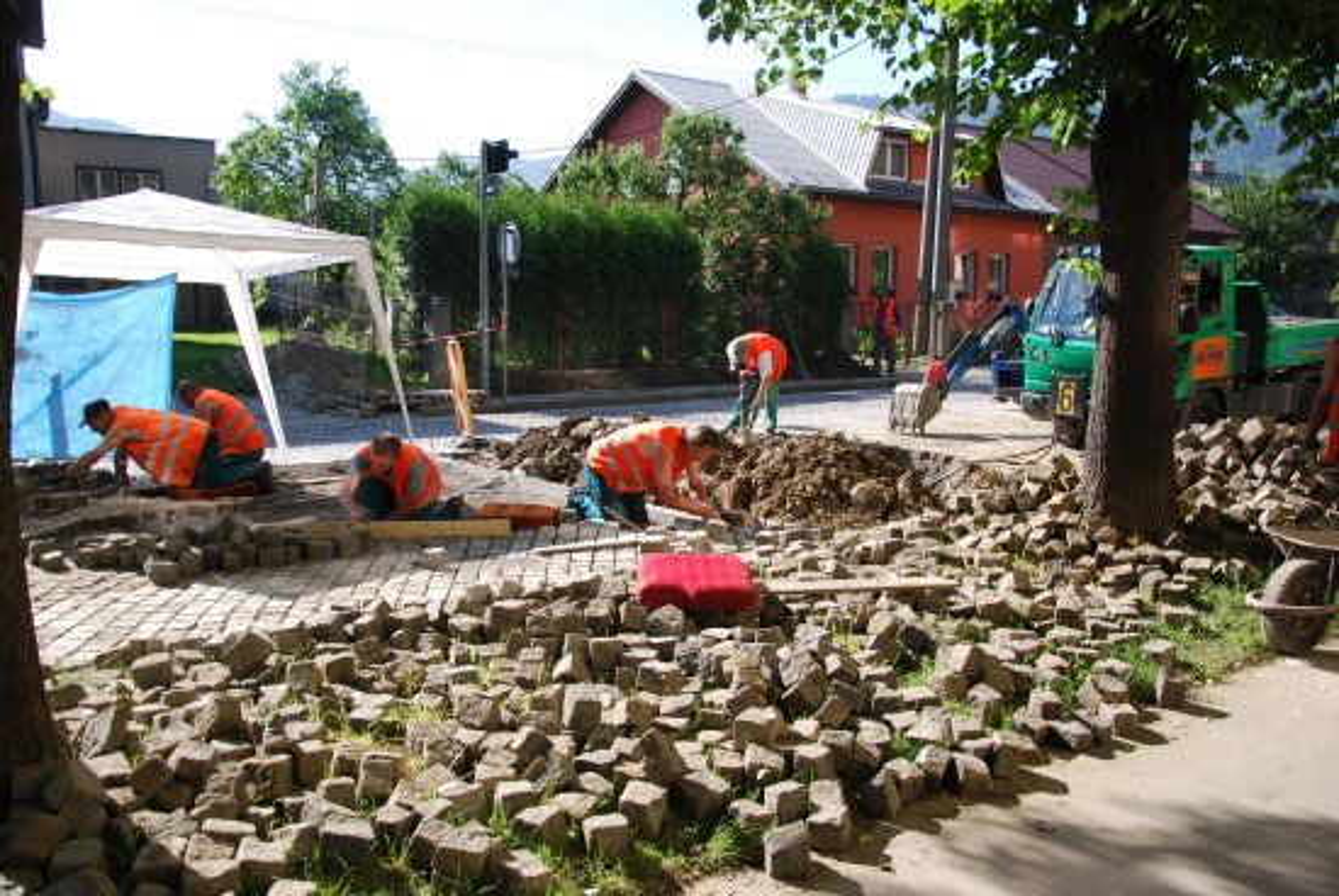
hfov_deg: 59.4
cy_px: 448
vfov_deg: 41.8
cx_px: 670
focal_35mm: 32
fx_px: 1173
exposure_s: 1/640
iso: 200
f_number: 3.8
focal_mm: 21
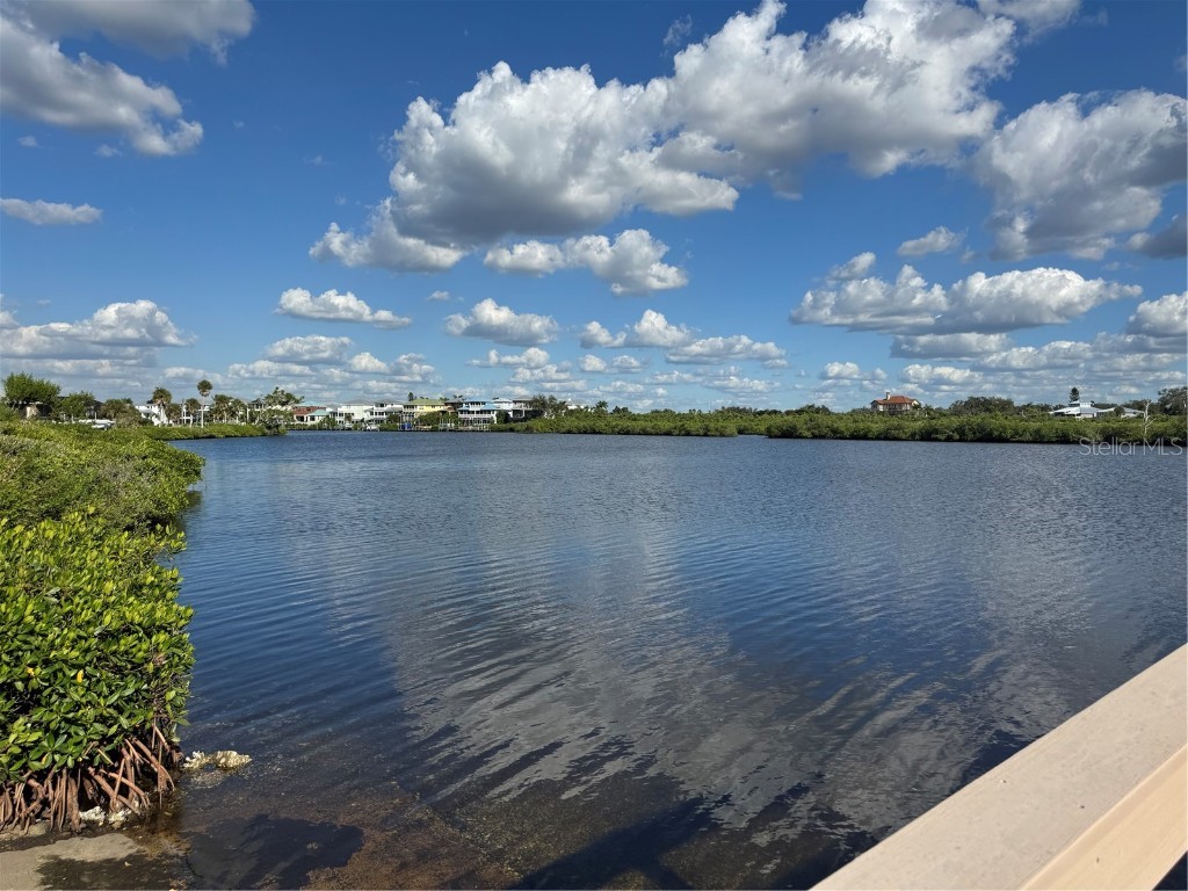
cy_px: 446
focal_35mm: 24
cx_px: 594
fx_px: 824
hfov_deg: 71.6
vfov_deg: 56.8
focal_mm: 6.76
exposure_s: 1/7092
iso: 80
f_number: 1.78
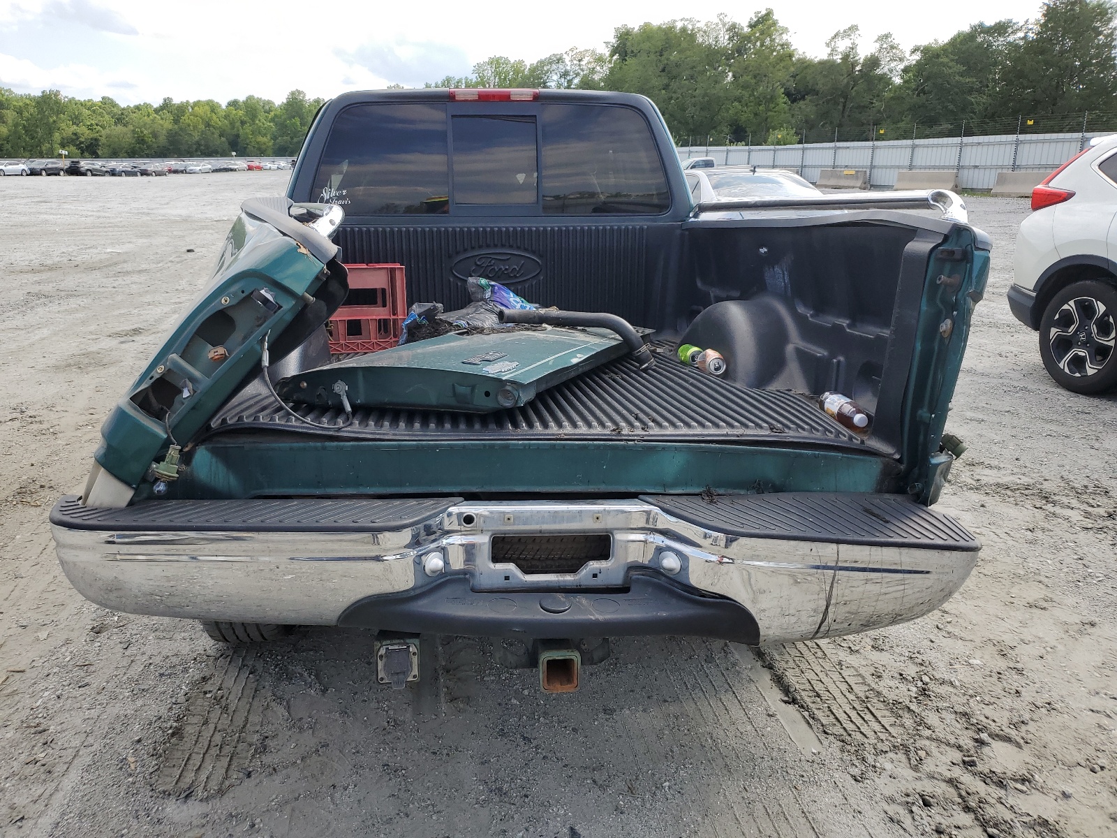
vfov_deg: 53.1
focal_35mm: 26
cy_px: 419
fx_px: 839
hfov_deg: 67.3
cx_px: 558
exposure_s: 1/1667
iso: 50
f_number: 1.5
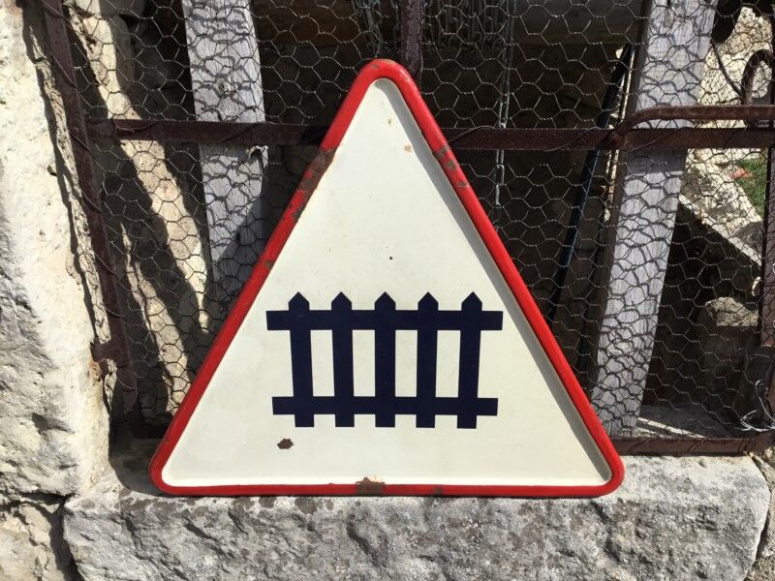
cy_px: 290
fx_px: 694
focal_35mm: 31
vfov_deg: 45.4
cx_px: 388
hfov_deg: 58.4
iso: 25
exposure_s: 1/1235
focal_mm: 3.3
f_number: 2.4
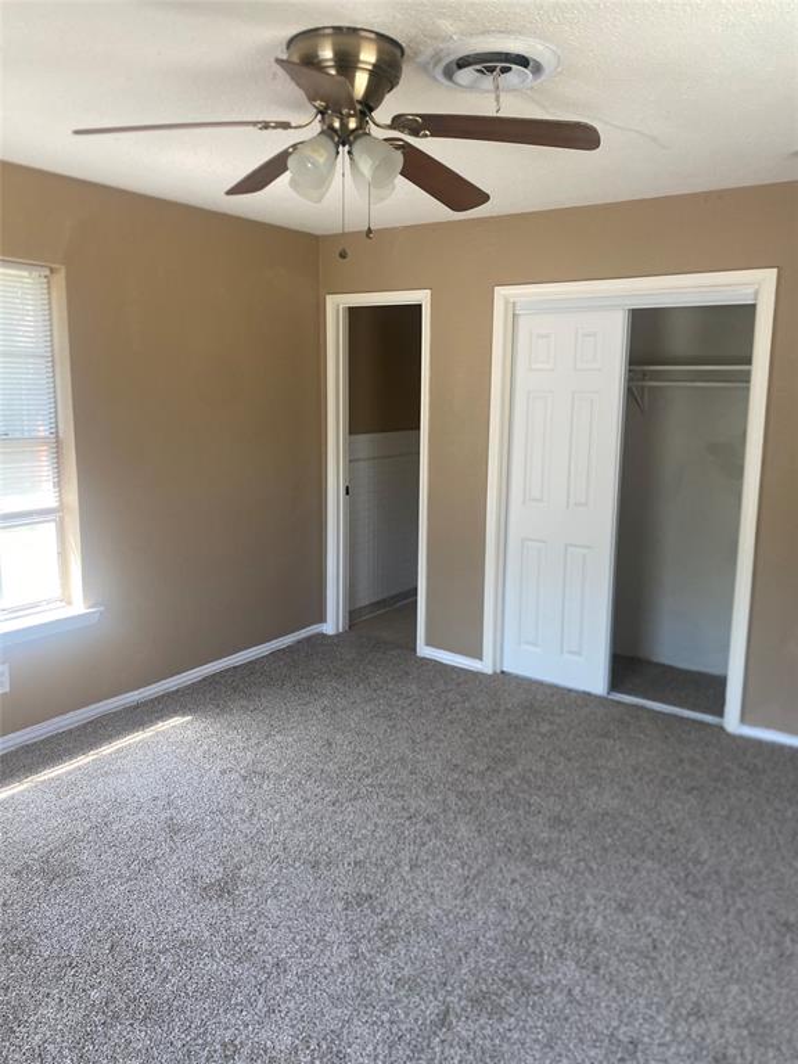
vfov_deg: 67.3
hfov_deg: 53.1
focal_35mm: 26
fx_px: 799
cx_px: 399
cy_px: 532
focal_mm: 4.25
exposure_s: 1/121
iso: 125
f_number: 1.8
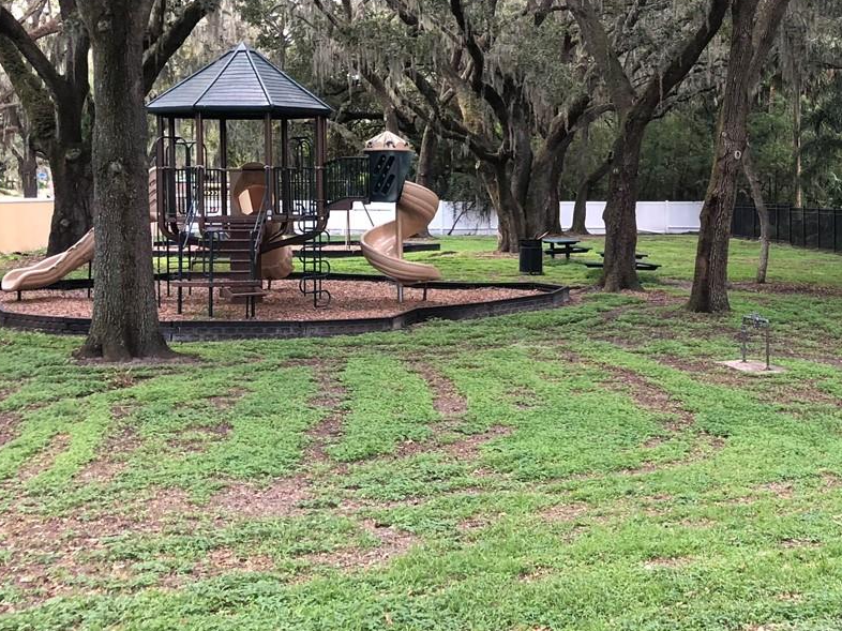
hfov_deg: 32.6
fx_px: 1386
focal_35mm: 57
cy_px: 216
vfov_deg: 25.5
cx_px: 707
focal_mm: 4
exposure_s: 1/40
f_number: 1.8
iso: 25
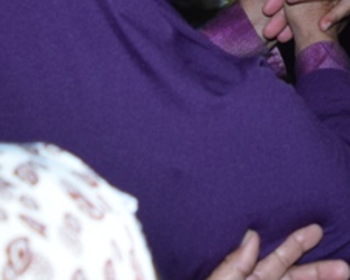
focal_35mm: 115
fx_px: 1192
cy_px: -171
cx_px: 404
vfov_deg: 12.6
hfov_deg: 16.1
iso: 250
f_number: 3.5
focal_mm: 18
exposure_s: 1/40
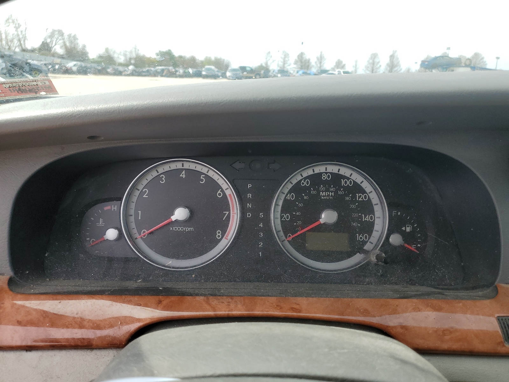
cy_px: 191
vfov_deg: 53.1
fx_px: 382
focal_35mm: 26
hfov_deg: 67.3
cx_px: 254
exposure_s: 1/769
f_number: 1.5
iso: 50
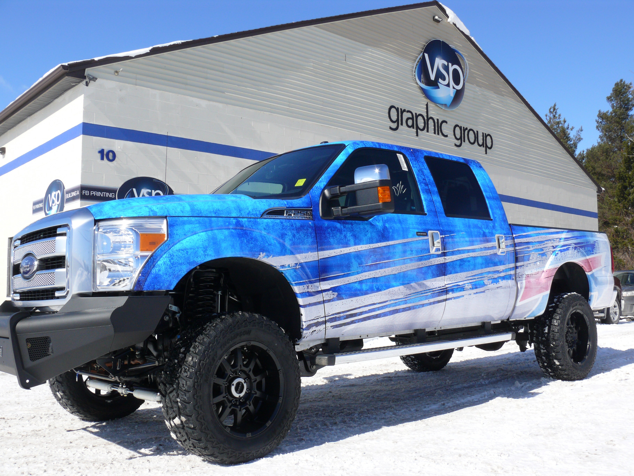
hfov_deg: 52.6
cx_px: 317
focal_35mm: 35
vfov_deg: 40.7
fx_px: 641
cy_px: 238
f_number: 5.6
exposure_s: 1/500
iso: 100
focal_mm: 7.4
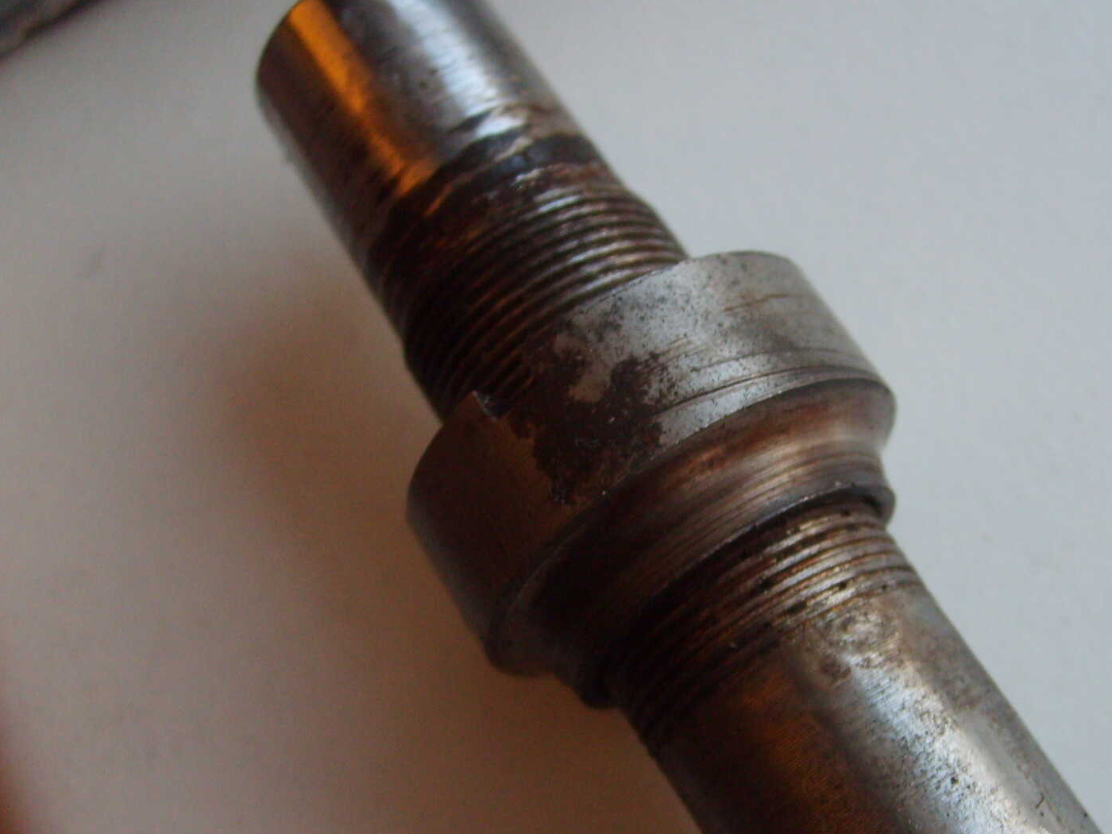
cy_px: 480
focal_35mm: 50
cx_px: 725
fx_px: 1606
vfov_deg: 29.1
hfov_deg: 37.8
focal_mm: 5.8
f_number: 2.8
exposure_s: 1/15
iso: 140
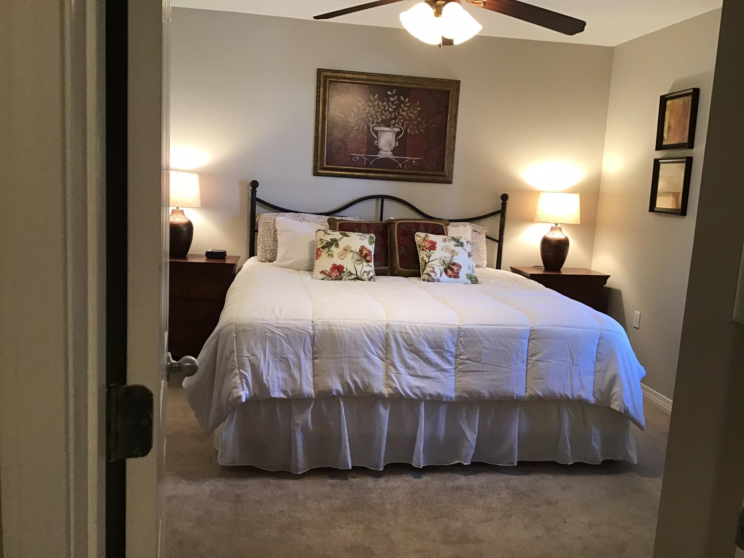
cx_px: 372
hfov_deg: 58.4
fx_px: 666
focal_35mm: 31
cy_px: 279
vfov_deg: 45.4
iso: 80
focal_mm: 3.3
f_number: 2.4
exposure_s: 1/30
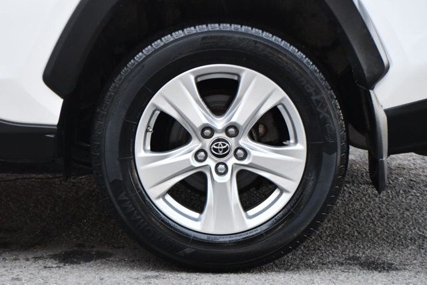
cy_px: 142
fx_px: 1815
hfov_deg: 13.4
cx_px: 214
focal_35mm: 153
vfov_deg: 9.0
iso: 2800
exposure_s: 1/125
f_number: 4.8
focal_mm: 102
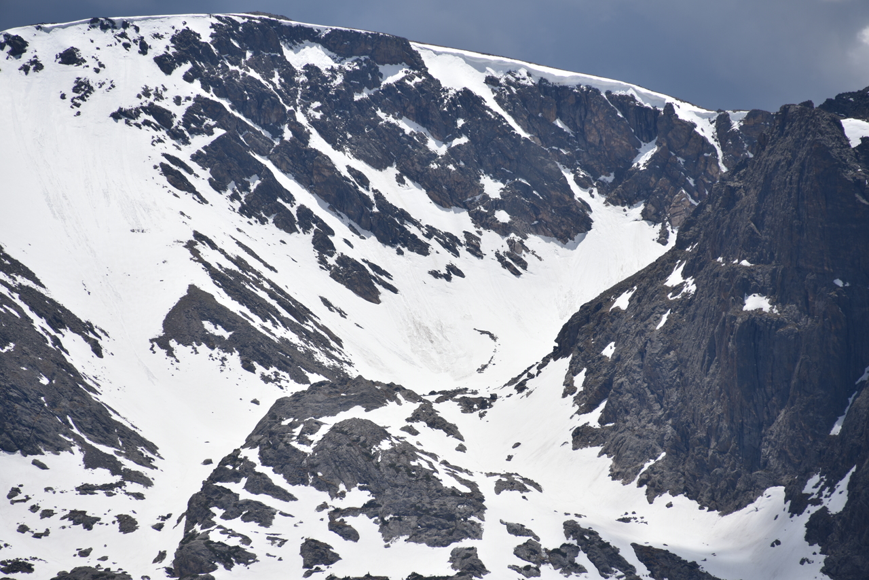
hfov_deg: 6.9
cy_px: 290
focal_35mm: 300
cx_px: 434
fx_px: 7243
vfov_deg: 4.6
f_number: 8
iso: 100
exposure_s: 1/640
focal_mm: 300
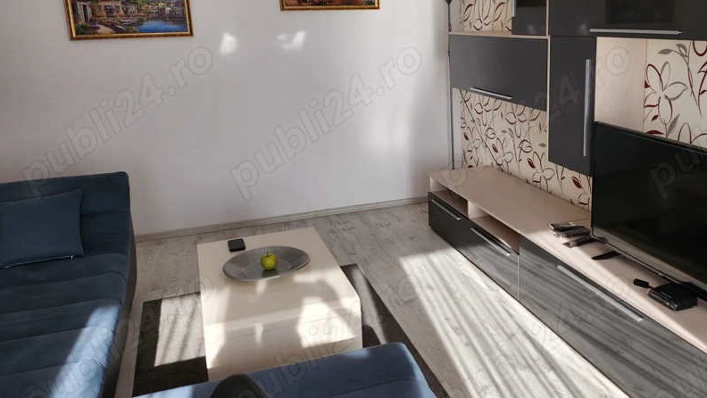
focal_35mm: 33
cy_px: 134
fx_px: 619
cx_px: 429
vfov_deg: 35.3
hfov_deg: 58.9
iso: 50
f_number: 1.8
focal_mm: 5
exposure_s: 1/375
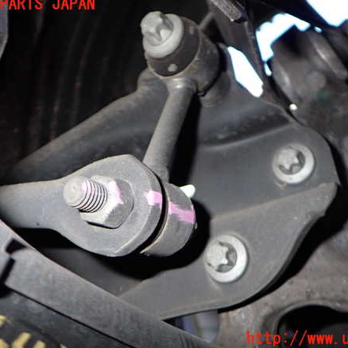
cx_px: 188
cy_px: 172
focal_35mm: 36
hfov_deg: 46.0
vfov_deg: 46.0
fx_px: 409
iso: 200
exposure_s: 1/30
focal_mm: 5.4
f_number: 6.3
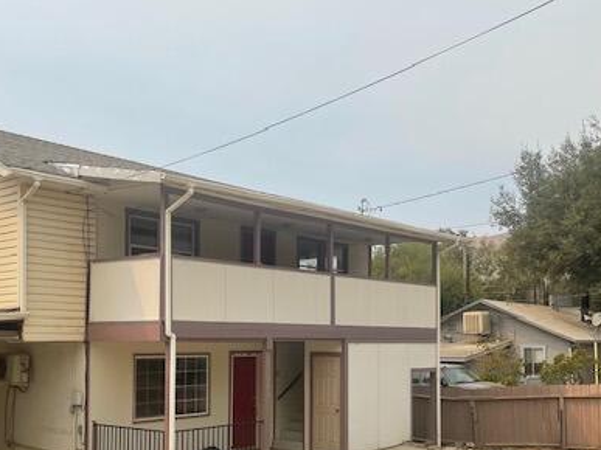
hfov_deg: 43.8
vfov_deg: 33.1
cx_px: 315
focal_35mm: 43
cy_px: 318
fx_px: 746
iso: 32
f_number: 1.6
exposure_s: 1/5618
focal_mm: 5.1
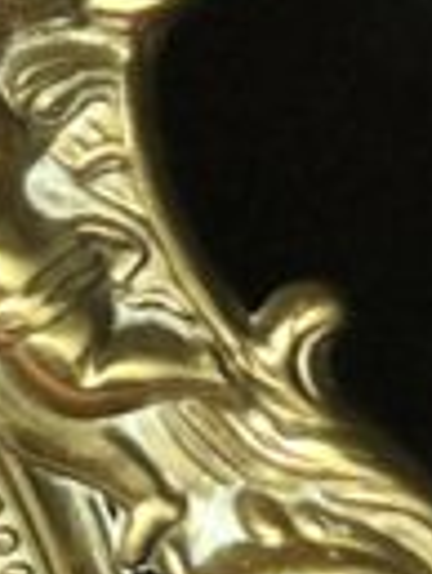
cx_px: -570
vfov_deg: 4.8
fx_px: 6861
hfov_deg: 3.6
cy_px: 592
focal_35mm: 413
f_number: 2.4
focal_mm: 6
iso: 160
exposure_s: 1/33
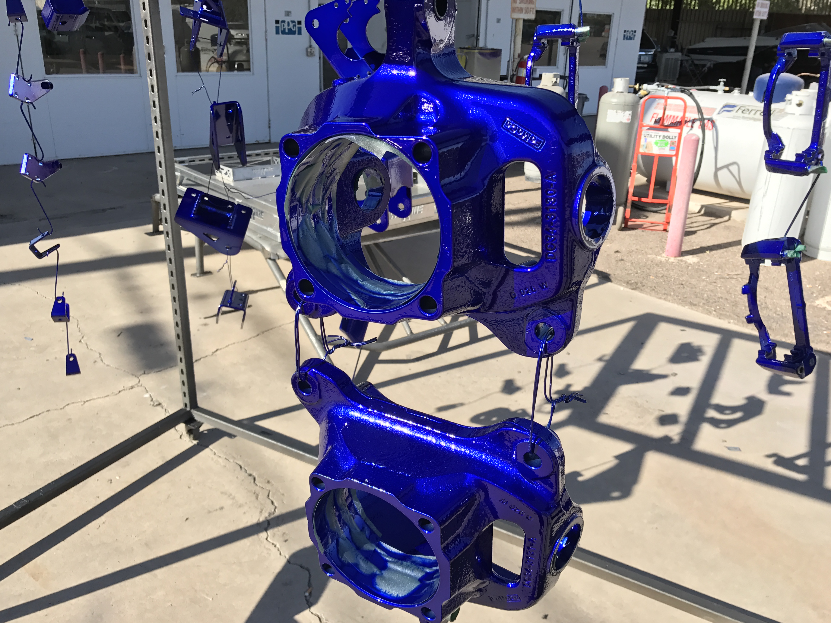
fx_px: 696
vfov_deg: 48.2
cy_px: 309
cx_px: 419
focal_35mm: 29
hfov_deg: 61.7
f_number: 1.8
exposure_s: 1/1623
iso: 20
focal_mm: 3.99
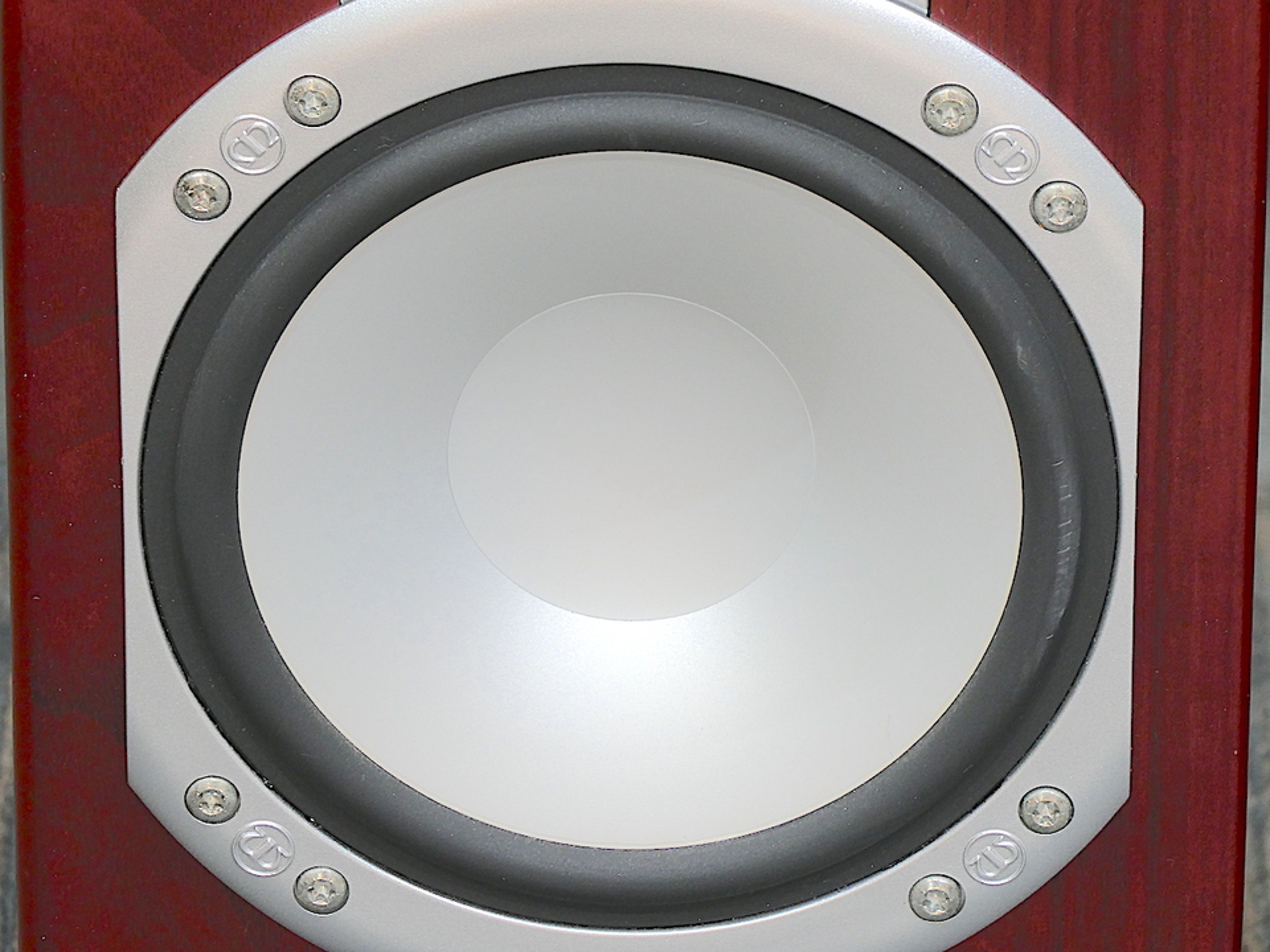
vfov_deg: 5.0
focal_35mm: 300
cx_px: 635
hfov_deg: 6.6
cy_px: 476
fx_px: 11006
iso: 200
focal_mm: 53.8
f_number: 5.8
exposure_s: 1/5
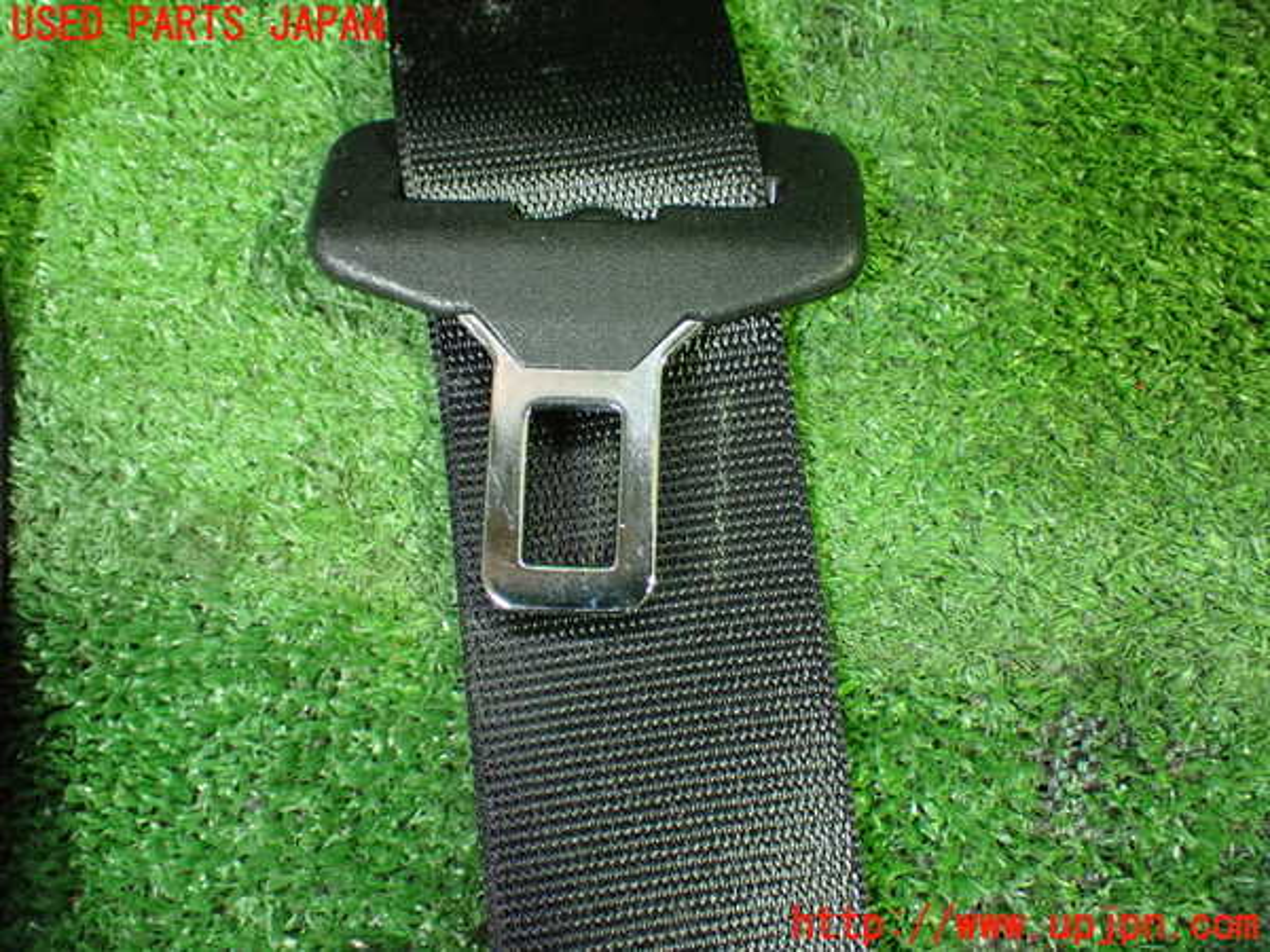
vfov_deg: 39.7
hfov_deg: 51.4
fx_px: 1321
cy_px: 476
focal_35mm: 36
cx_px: 635
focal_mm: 6.37
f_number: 2.5
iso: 1000
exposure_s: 1/40
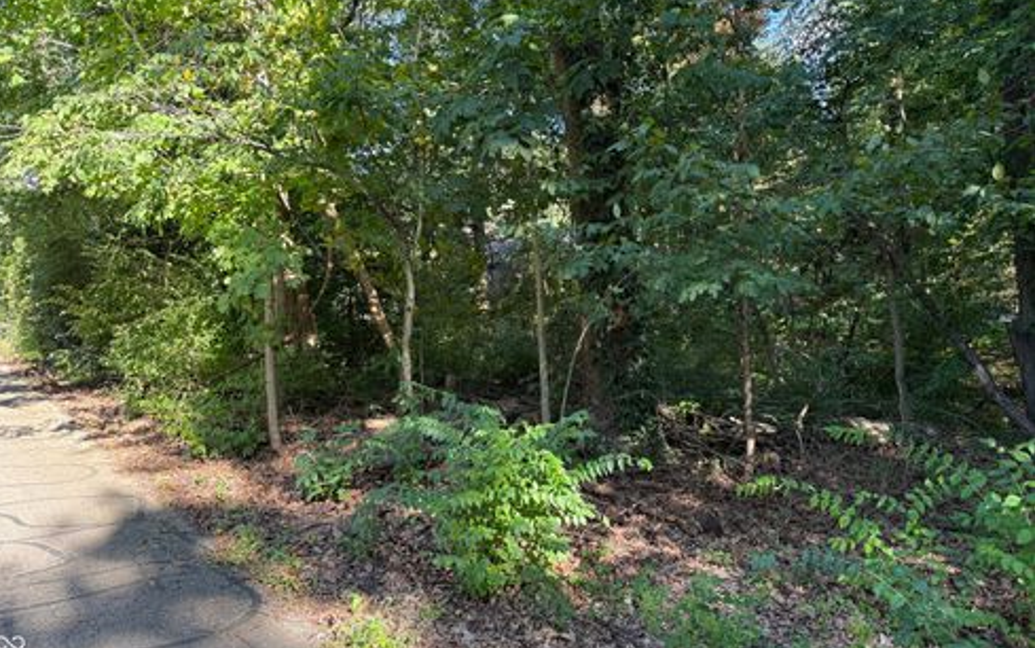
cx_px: 508
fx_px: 734
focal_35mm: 26
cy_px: 270
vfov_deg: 47.4
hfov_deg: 70.4
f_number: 1.78
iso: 125
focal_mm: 6.76
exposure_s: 1/241
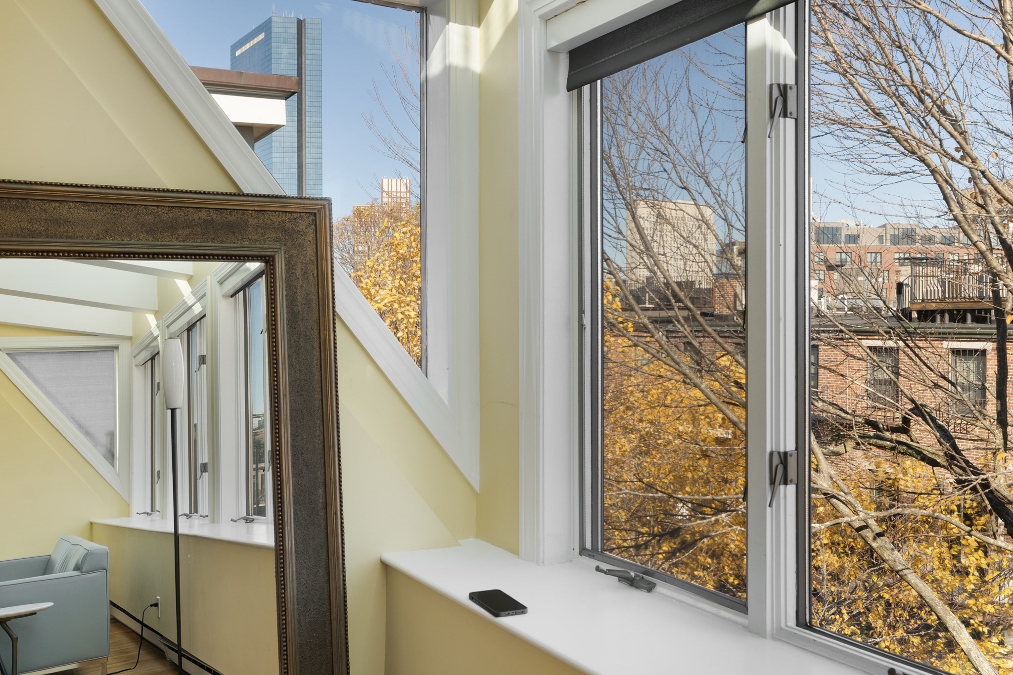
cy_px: 338
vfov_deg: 40.0
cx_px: 506
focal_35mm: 33
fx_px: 928
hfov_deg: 57.2
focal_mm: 22
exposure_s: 1/20
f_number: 8
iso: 200
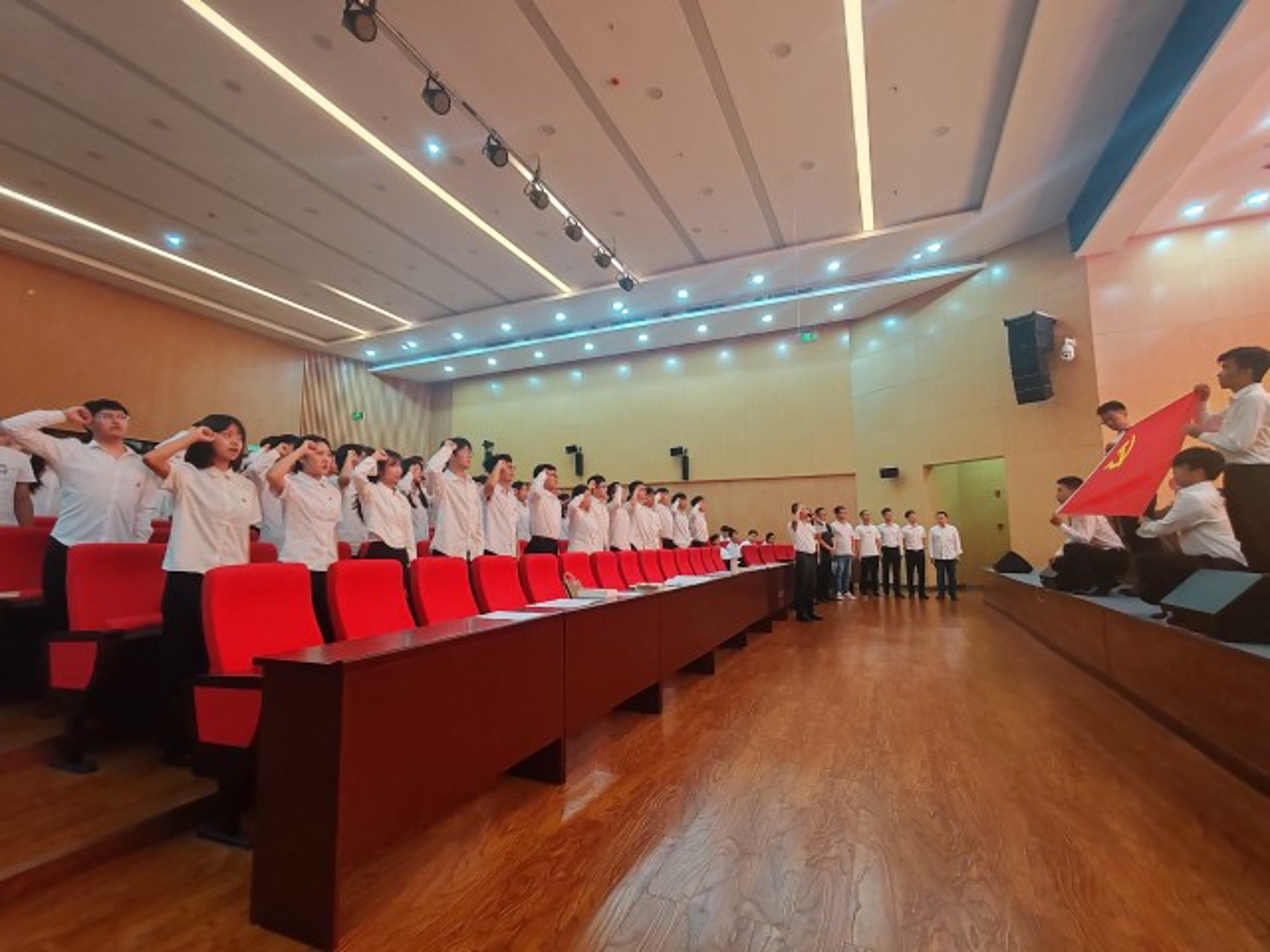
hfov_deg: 94.5
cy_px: 476
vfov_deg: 78.1
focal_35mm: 16
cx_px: 635
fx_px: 587
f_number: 2.2
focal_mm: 1.96
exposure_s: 1/33
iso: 250
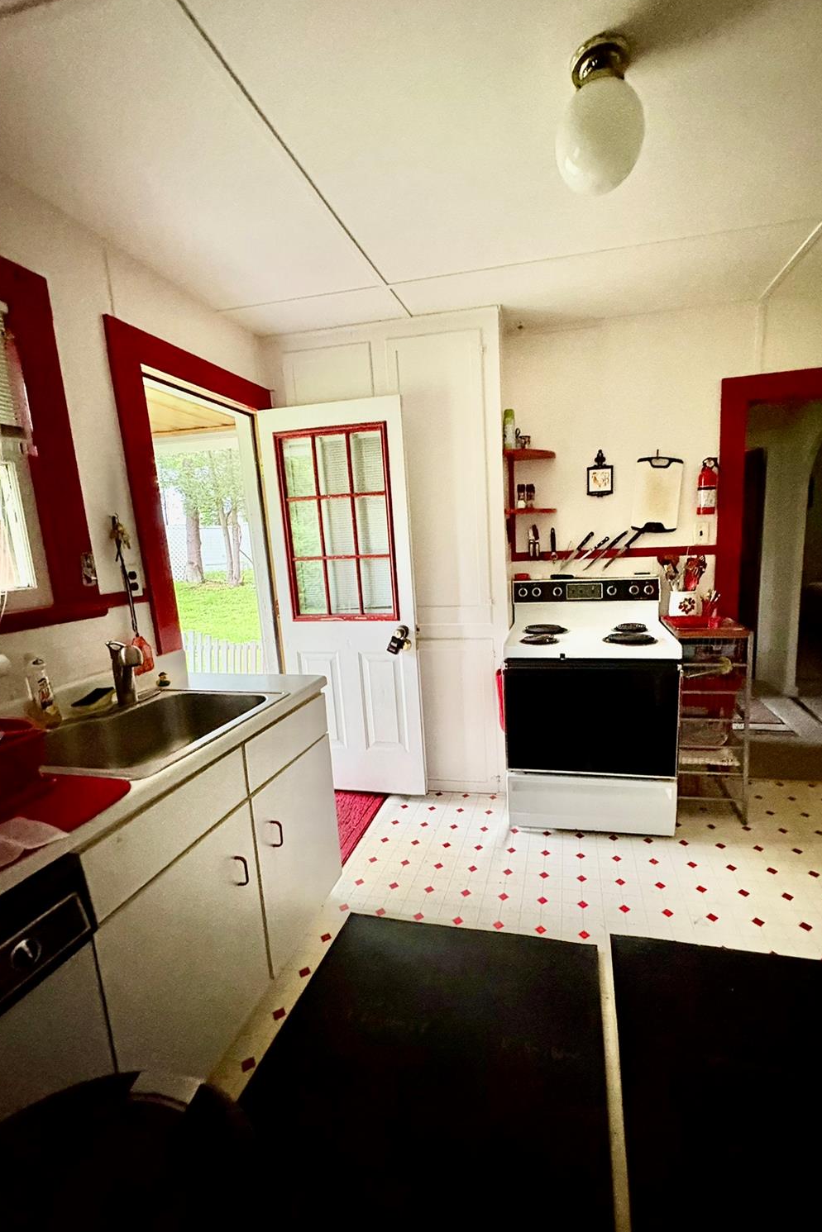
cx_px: 464
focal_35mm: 15
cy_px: 623
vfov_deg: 100.4
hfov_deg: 77.0
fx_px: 514
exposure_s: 1/53
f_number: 2.2
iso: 1000
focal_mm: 2.22
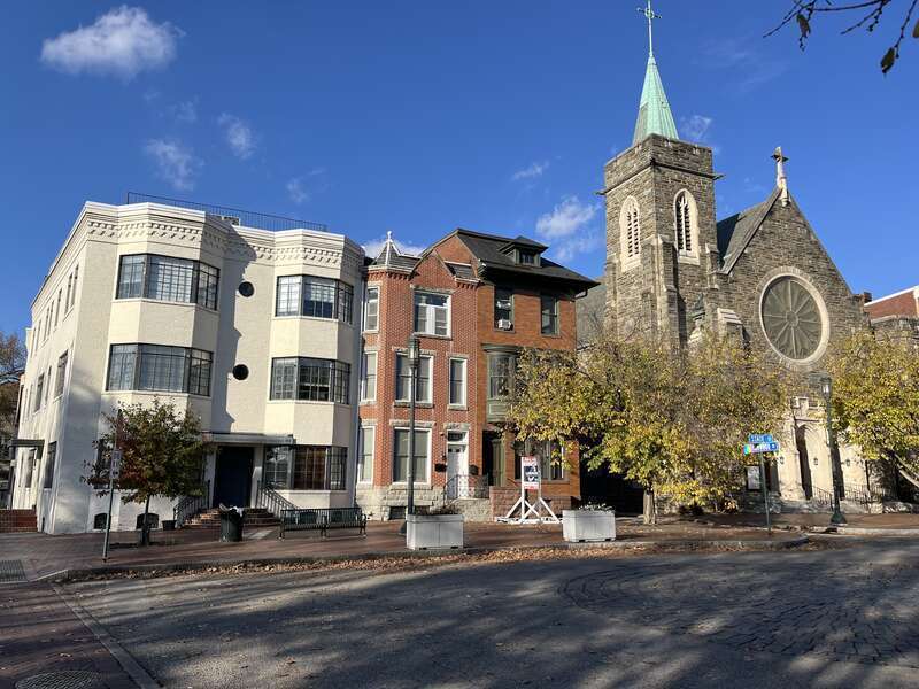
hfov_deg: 67.3
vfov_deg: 53.1
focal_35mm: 26
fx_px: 690
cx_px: 460
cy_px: 344
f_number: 1.6
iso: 50
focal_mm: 5.1
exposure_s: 1/3311
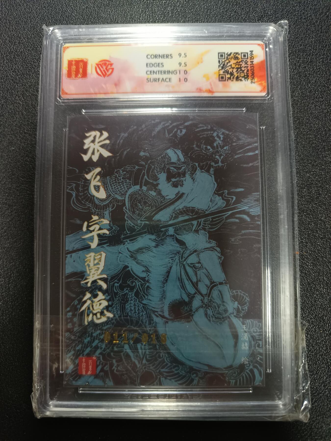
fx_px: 306
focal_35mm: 24
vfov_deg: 71.6
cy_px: 220
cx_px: 166
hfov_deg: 56.8
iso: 945
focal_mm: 5.31
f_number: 1.7
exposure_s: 1/50
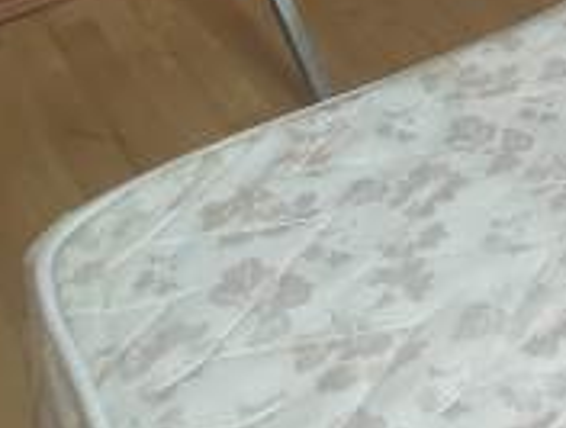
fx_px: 1115
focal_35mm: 68
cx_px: 743
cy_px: -526
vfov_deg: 15.3
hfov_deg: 24.7
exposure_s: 1/33
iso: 1137
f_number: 2.2
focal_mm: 2.25
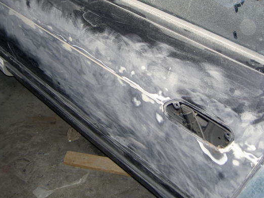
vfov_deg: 30.3
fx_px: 366
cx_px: 134
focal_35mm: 48
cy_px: 90
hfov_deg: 39.7
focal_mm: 8
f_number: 2.8
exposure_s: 1/60
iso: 100
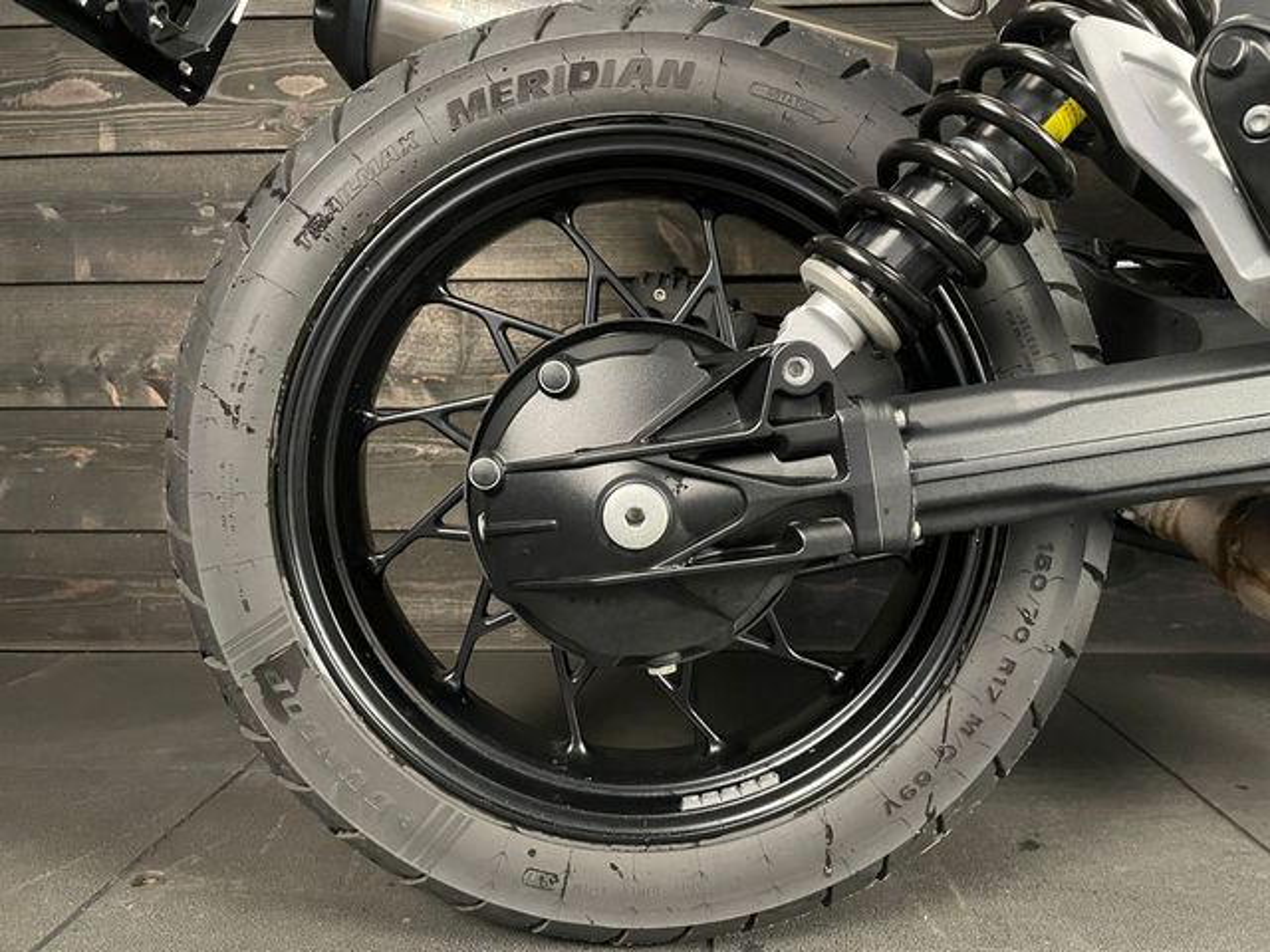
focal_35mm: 26
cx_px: 635
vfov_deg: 53.1
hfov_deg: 67.3
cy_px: 476
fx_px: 954
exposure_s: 1/25
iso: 640
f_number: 1.6
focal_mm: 4.2
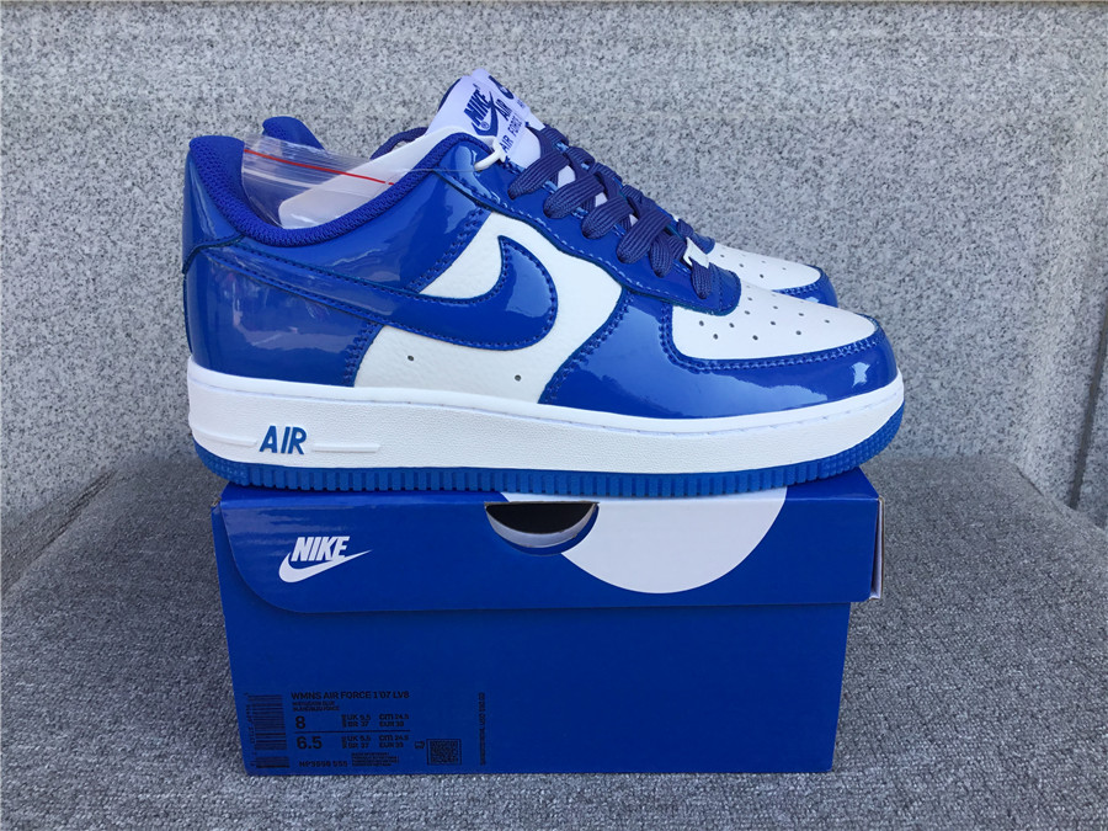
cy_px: 416
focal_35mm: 31
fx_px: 992
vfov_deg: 45.4
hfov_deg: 58.4
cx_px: 554
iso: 25
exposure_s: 1/339
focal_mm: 3.3
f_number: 2.4
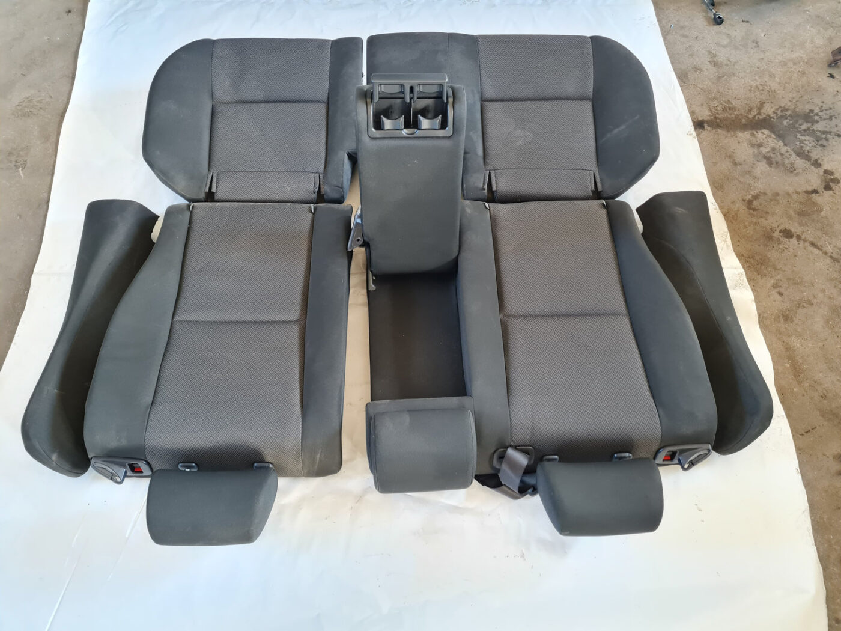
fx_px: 632
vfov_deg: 53.1
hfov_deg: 67.3
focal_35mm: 26
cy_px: 316
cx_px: 420
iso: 640
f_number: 1.8
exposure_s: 1/50
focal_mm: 5.4
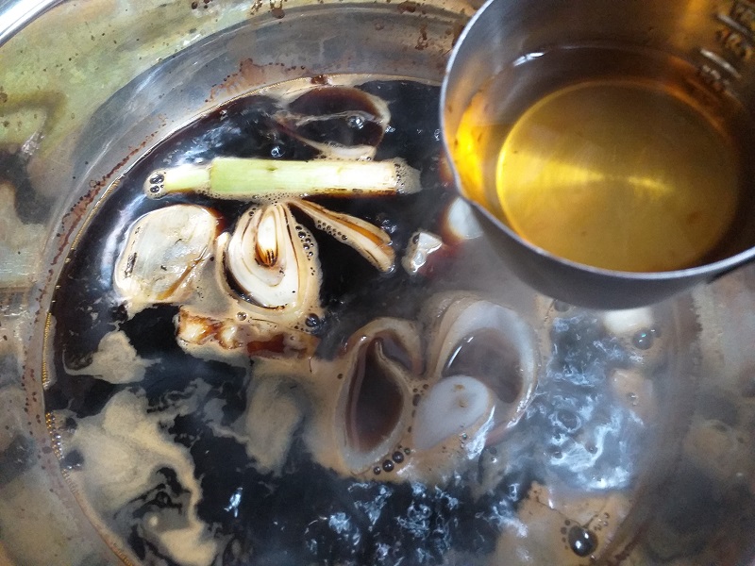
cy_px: 283
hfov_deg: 67.3
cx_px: 378
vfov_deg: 53.1
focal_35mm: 26
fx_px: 567
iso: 250
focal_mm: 3.6
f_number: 1.9
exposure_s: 1/25
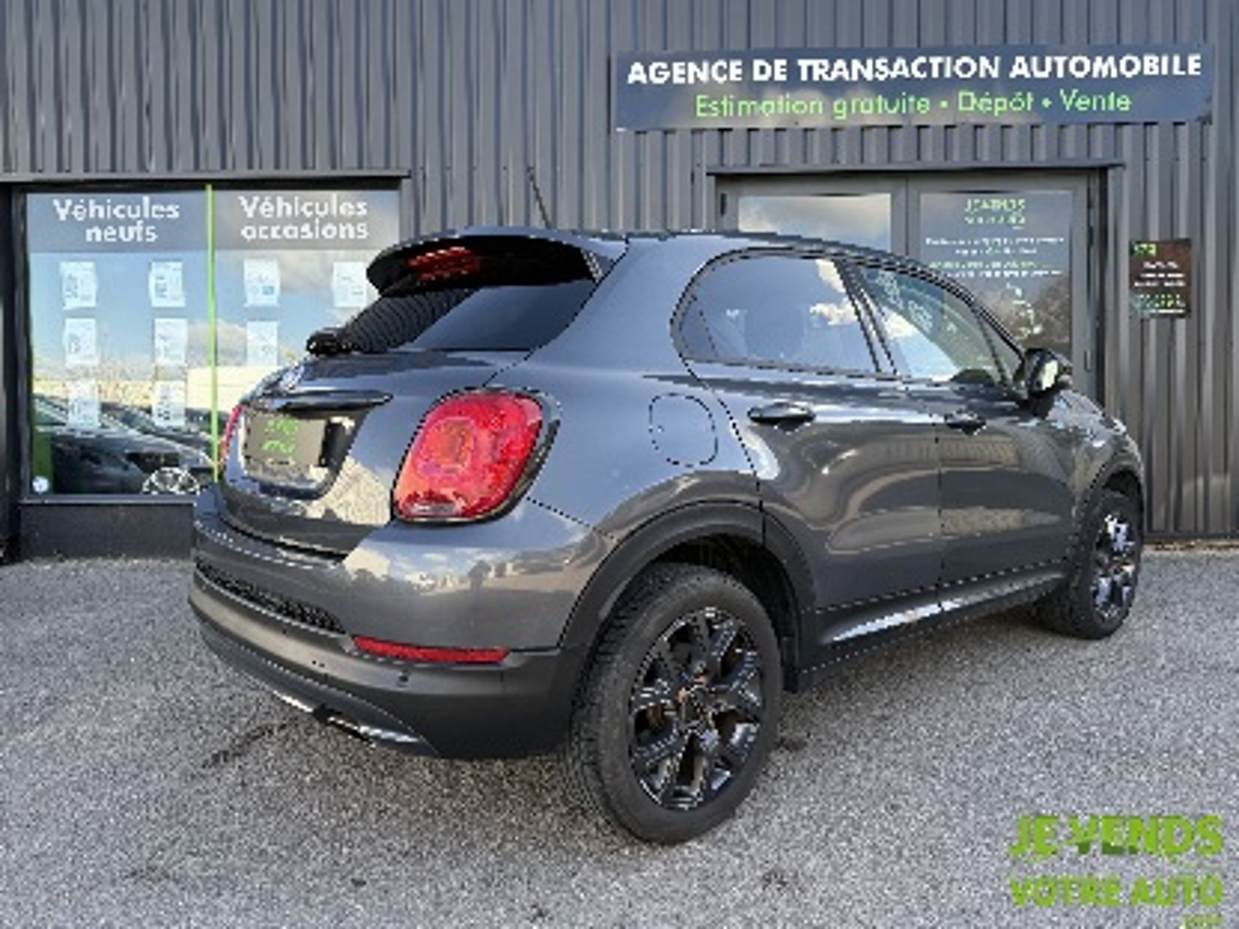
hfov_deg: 71.6
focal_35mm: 24
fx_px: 859
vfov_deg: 56.8
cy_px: 464
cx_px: 620
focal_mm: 6.76
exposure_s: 1/589
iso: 100
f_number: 1.78
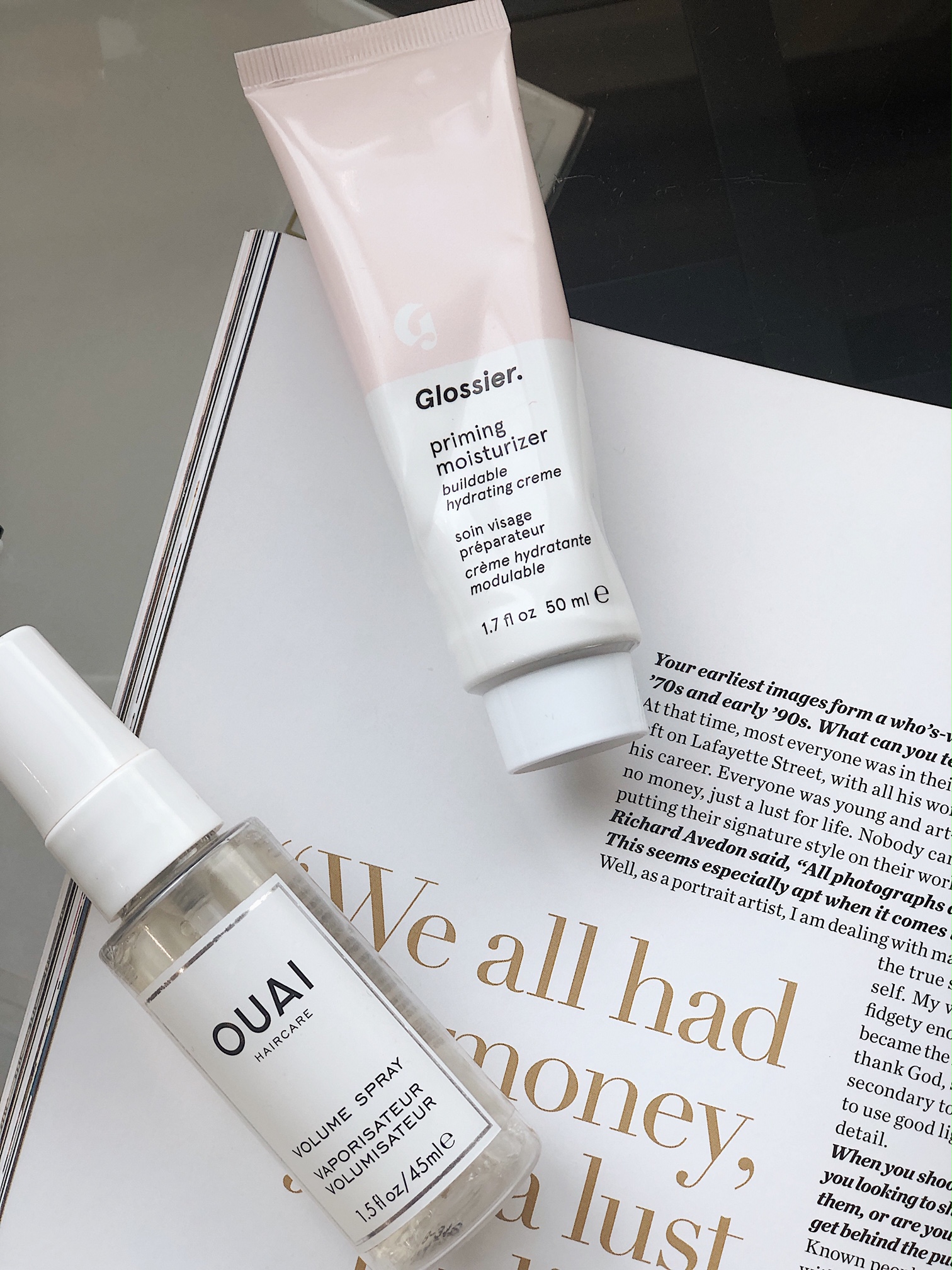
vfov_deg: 33.8
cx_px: 476
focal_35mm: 57
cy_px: 635
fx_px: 2090
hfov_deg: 25.7
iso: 20
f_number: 2.8
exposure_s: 1/30
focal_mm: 6.6
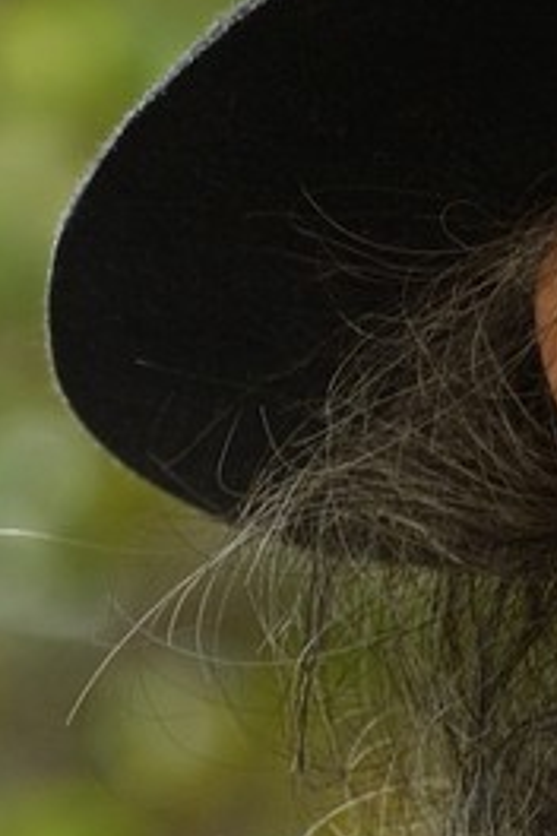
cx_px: 1427
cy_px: 1308
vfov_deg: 1.7
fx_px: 28126
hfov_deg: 1.1
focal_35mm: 1212
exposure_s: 1/200
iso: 400
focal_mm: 200
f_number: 10
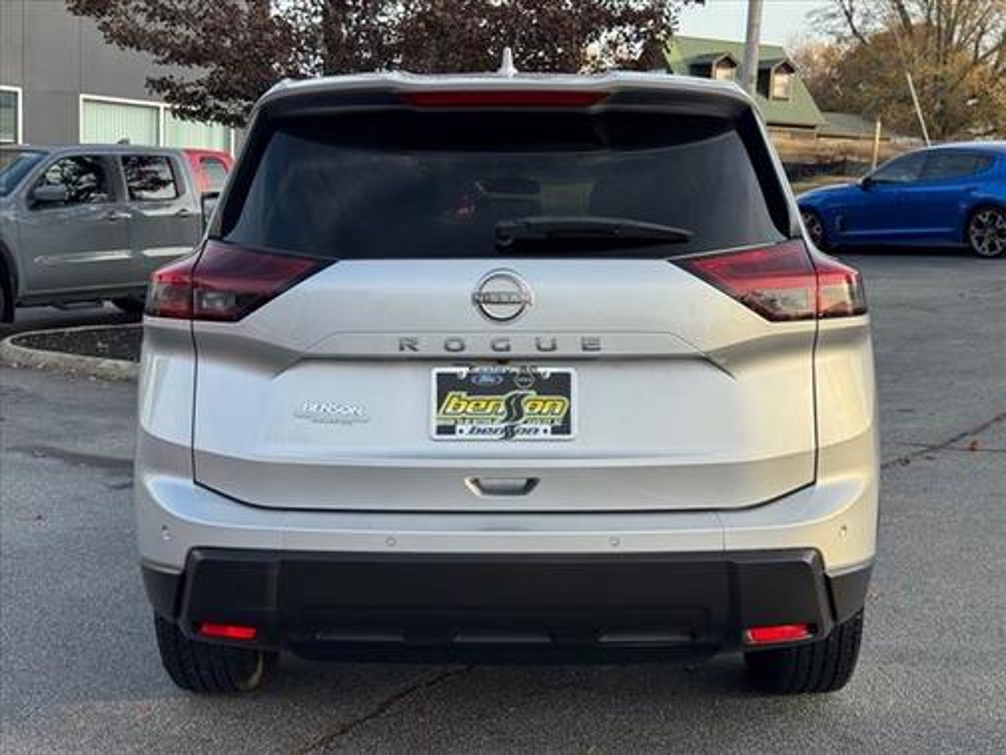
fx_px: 1395
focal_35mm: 48
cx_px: 503
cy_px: 378
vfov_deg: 30.3
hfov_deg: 39.7
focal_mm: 6.76
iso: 64
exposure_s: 1/1215
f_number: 1.78
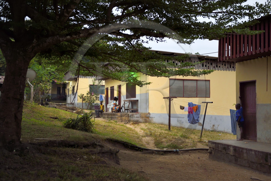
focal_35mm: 42
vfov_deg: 31.9
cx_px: 136
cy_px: 90
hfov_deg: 46.4
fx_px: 316
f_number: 3.2
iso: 2500
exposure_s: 1/100
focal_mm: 42
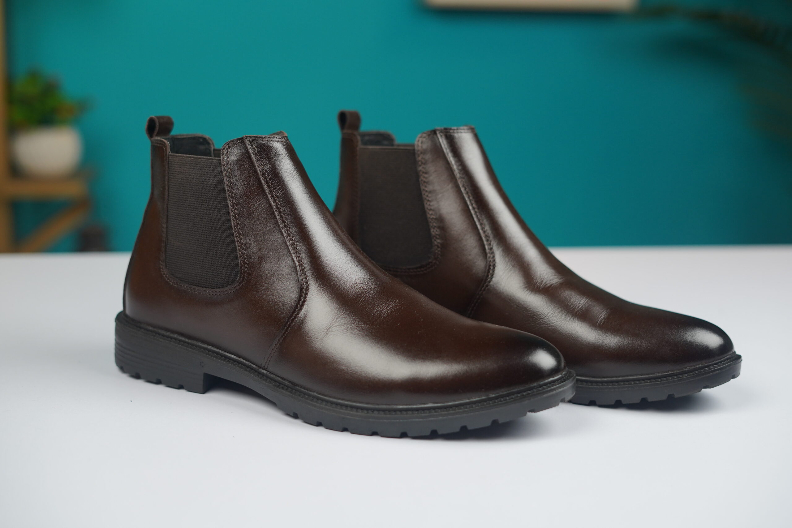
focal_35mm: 50
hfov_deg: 39.6
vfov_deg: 27.0
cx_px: 396
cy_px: 264
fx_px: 1100
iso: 640
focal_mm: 50
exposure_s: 1/250
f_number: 2.8
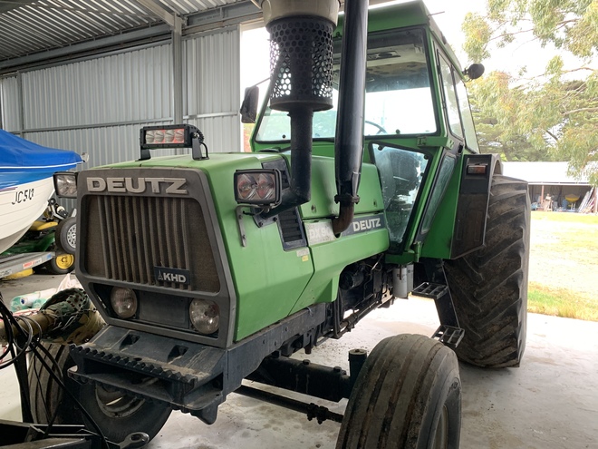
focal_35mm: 26
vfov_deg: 53.1
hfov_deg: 67.3
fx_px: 449
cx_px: 299
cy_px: 224
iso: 125
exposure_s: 1/60
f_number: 1.8
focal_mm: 4.25
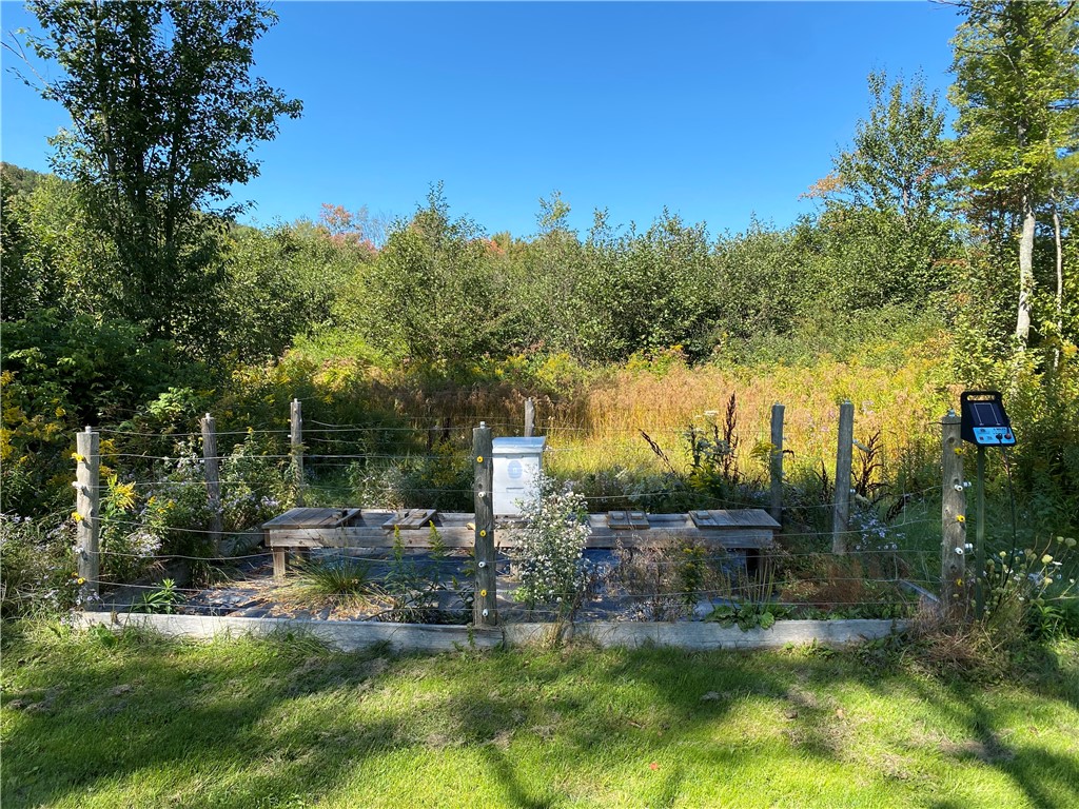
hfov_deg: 67.3
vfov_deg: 53.1
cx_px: 540
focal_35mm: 26
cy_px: 404
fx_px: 810
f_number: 1.8
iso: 32
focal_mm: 4.25
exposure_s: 1/1103
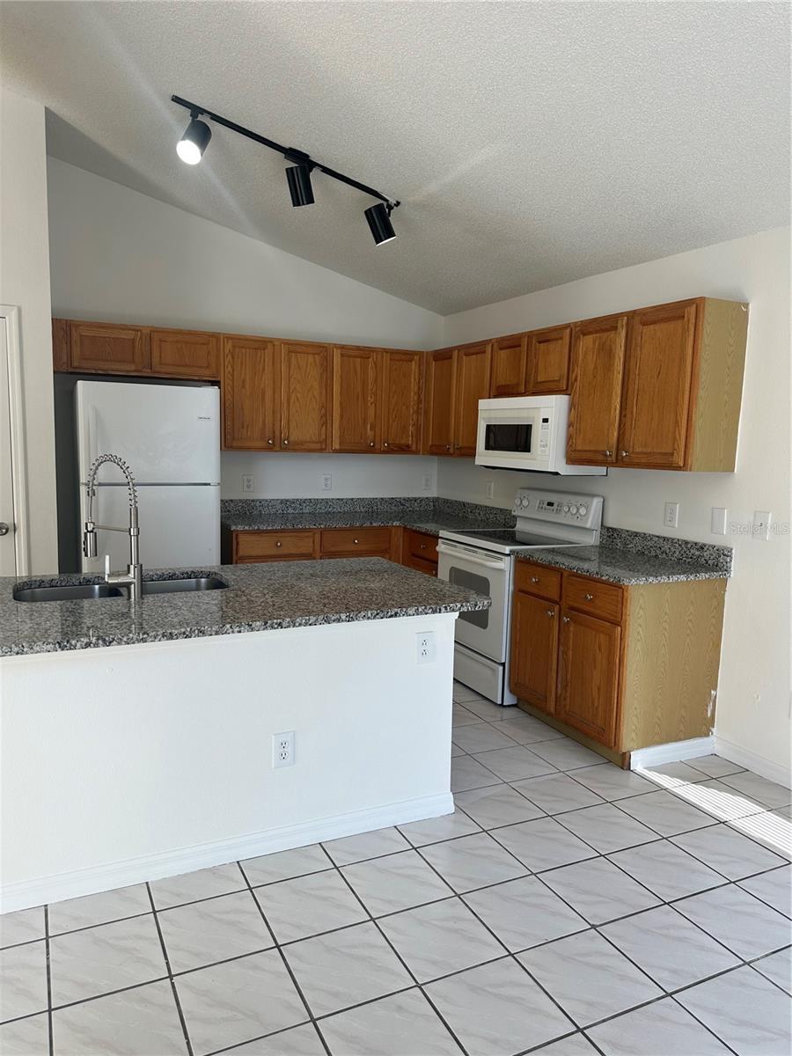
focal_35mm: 24
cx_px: 396
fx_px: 732
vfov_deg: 71.6
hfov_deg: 56.8
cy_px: 528
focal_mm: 6.86
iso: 64
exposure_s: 1/150
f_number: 1.78
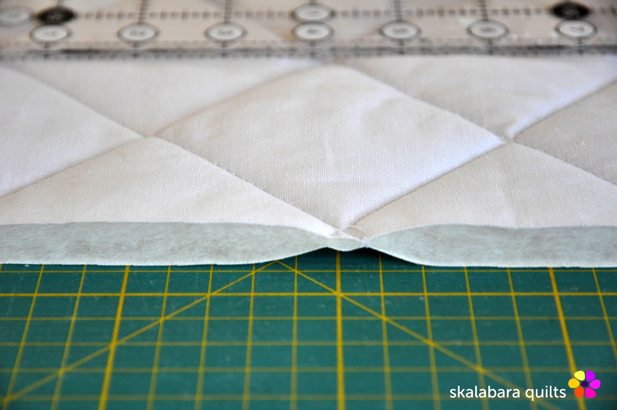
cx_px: 308
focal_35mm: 108
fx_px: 1849
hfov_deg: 18.9
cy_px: 205
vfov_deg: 12.6
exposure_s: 1/60
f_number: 5.6
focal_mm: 72
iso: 800
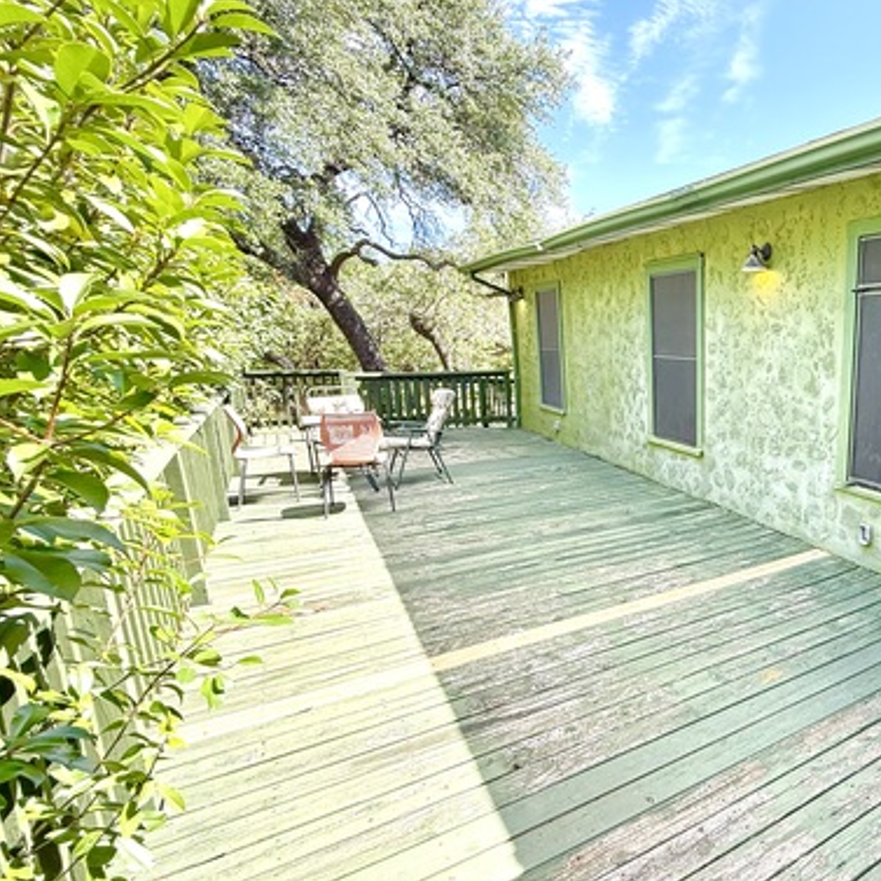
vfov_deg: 72.1
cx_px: 741
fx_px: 605
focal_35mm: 21
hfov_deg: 63.8
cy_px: 463
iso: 50
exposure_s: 1/174
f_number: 2.2
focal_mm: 2.22
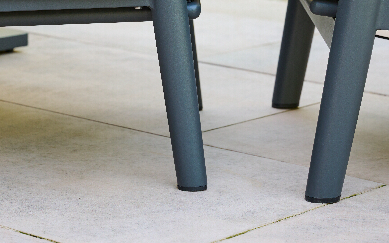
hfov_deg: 14.1
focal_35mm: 148
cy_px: -12
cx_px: 105
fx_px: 1569
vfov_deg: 8.8
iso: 125
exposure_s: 1/50
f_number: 5
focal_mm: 70
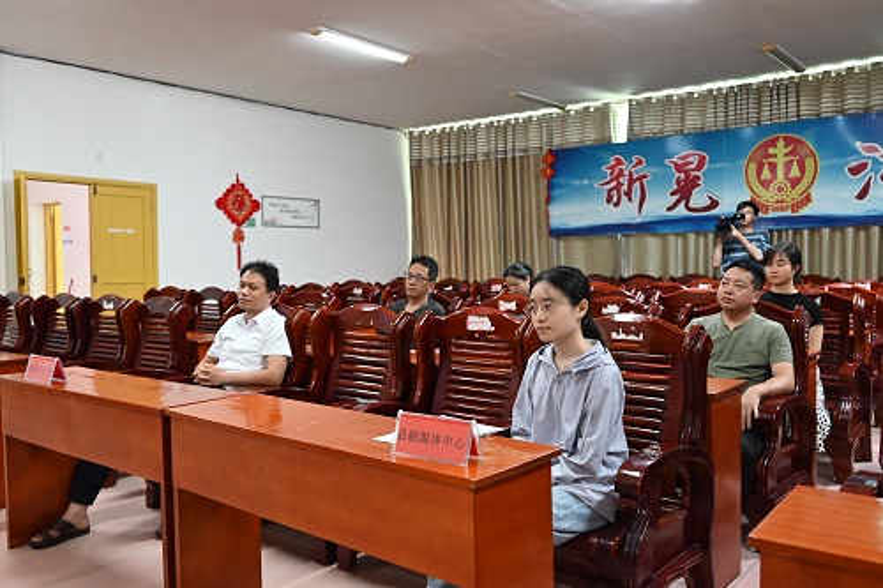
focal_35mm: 31
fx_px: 760
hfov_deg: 60.3
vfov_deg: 42.3
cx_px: 442
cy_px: 294
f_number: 4.5
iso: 5000
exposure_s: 1/60
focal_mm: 31
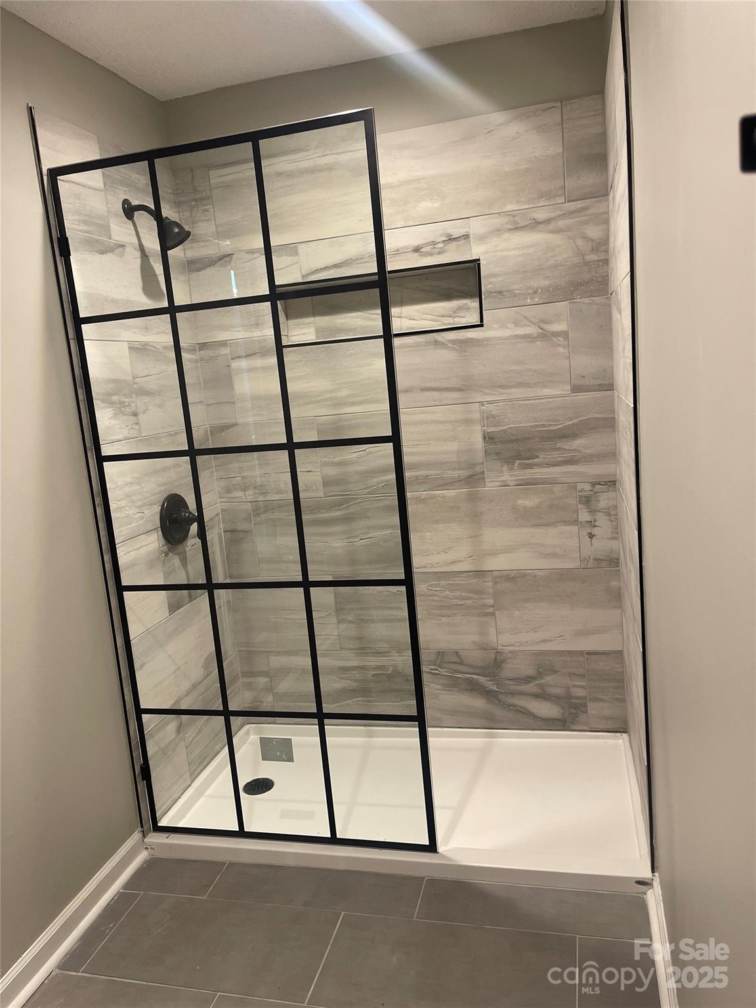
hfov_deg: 53.1
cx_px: 378
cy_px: 504
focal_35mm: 26
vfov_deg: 67.3
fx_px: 757
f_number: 1.6
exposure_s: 1/60
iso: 160
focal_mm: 5.1
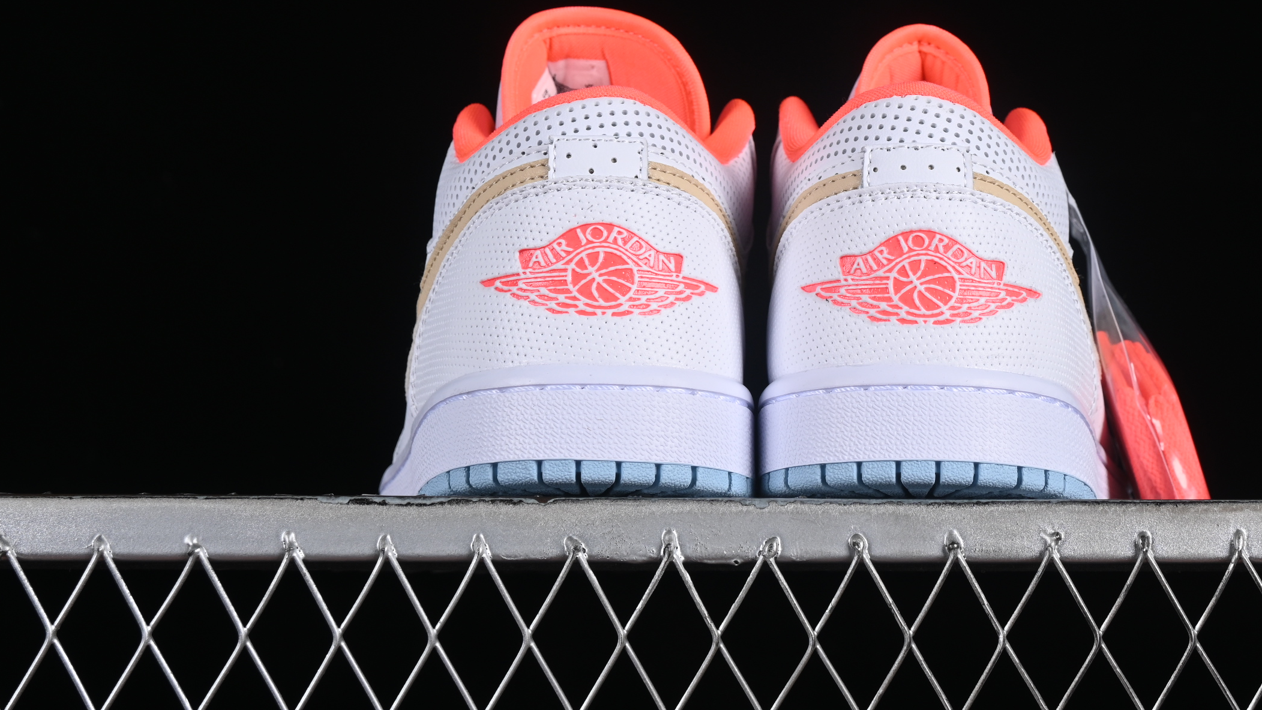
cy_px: 158
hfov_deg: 20.5
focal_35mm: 104
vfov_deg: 11.6
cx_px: 769
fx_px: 3480
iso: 160
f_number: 8
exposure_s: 1/100
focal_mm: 50
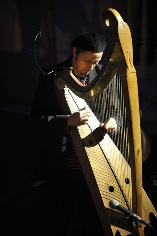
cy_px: 118
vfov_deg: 10.3
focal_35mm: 200
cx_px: 78
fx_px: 1311
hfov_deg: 6.9
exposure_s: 1/125
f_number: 2.8
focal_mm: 200
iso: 1600
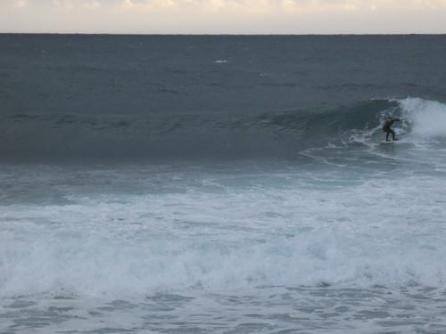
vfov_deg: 10.3
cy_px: 167
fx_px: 1855
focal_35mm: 144
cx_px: 223
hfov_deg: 13.7
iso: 1000
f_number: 5.3
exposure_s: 1/250
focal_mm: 25.8
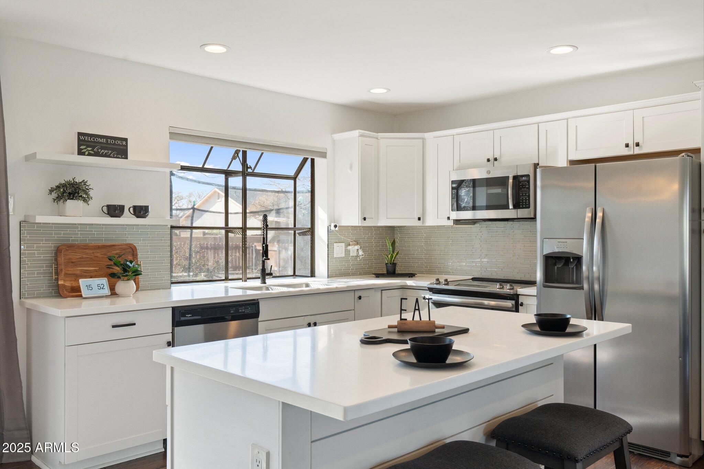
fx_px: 606
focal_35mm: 31
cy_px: 234
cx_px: 352
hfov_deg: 60.3
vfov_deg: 42.3
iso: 1000
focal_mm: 31
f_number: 8
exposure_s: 1/250
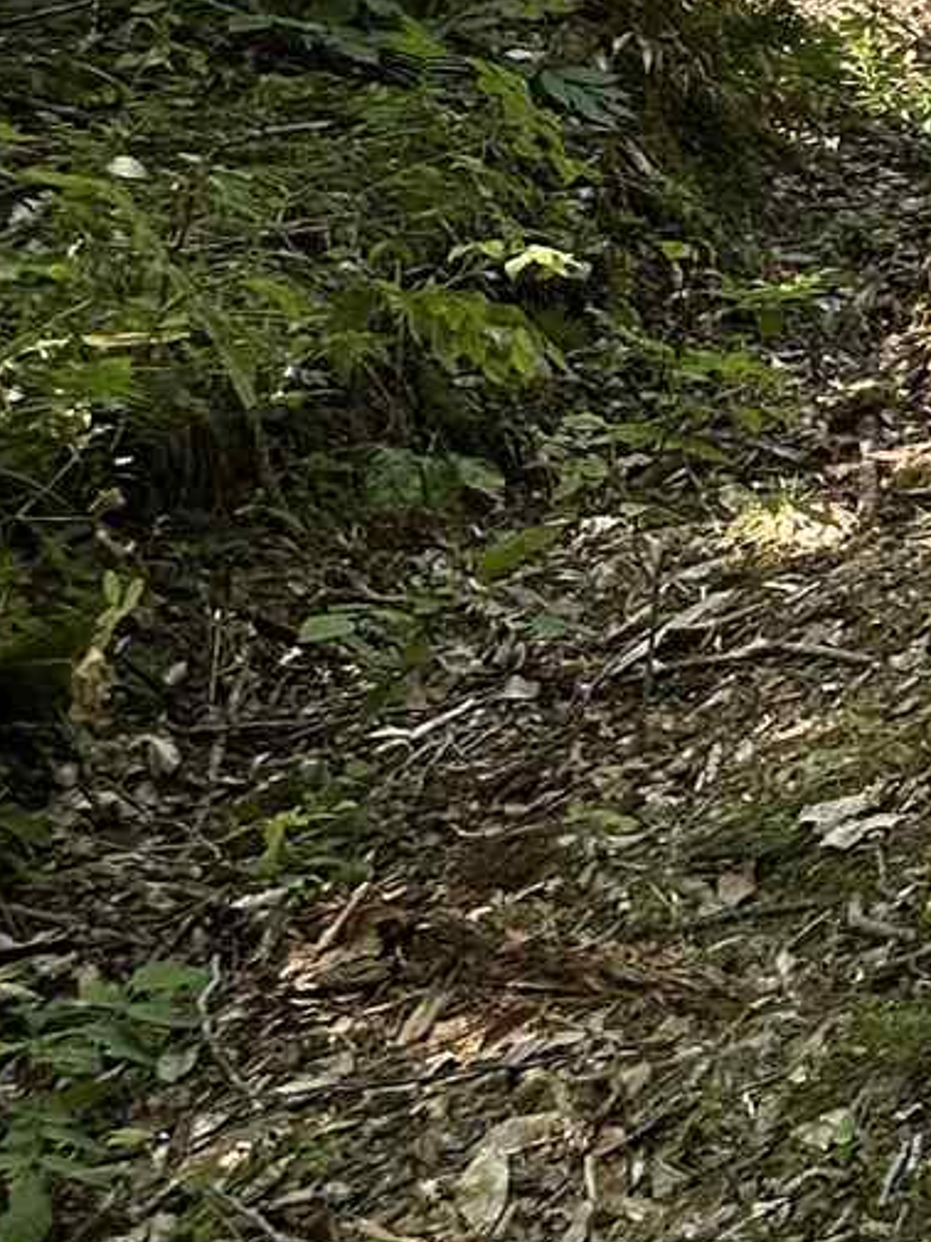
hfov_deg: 16.2
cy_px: -104
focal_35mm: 64
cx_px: 1983
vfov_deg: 27.8
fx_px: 2295
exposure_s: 1/198
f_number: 2.2
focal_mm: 2.22
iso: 40
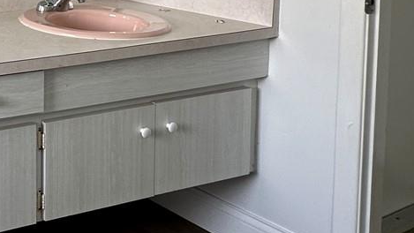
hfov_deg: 30.1
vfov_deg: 21.2
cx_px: -146
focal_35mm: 52
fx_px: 571
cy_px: -60
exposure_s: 1/99
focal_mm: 2.22
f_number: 2.2
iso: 64
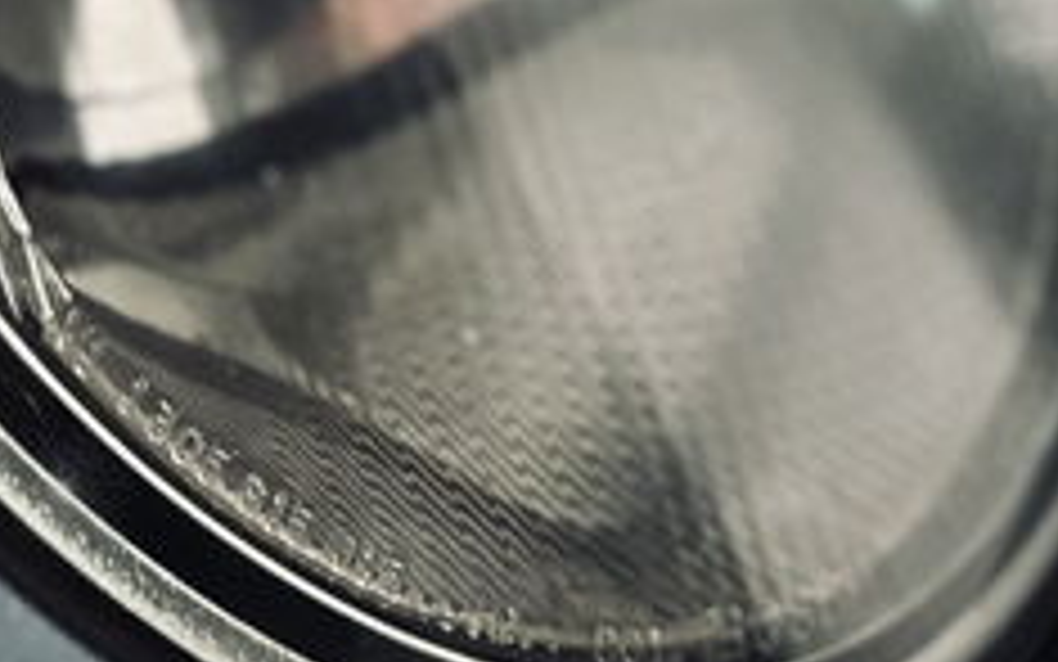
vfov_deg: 15.1
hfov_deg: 24.7
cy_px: -189
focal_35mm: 83
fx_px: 2394
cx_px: 275
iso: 640
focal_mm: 6.86
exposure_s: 1/33
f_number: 1.78
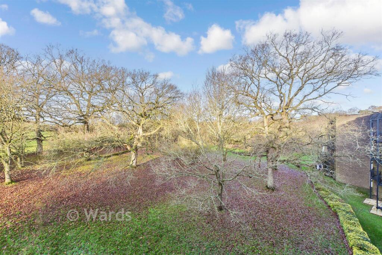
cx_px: 191
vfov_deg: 77.3
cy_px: 128
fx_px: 159
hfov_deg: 100.4
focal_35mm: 15
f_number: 8
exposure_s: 1/50
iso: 160
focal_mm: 10
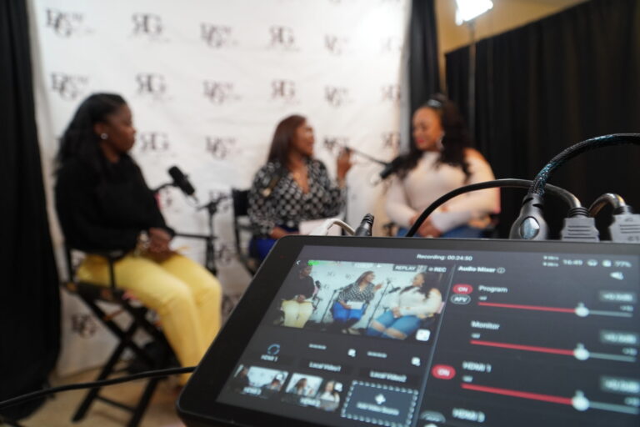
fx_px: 480
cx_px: 320
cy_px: 214
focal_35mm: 27
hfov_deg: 67.4
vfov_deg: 47.9
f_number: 4
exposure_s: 1/50
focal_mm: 18
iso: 1000
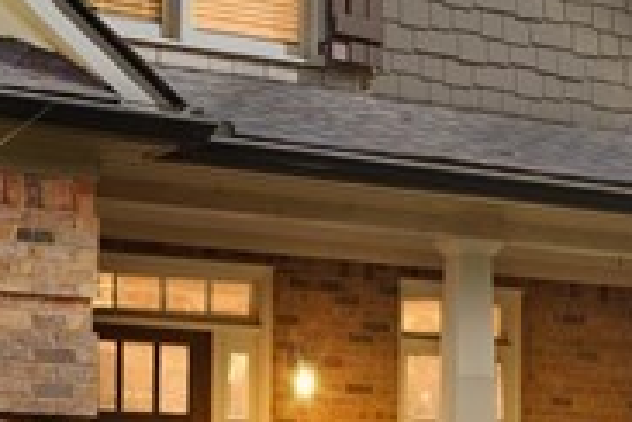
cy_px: 35
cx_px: 705
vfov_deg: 11.7
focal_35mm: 116
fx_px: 2036
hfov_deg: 17.0
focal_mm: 19.5
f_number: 6.3
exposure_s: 1/320
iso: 1250
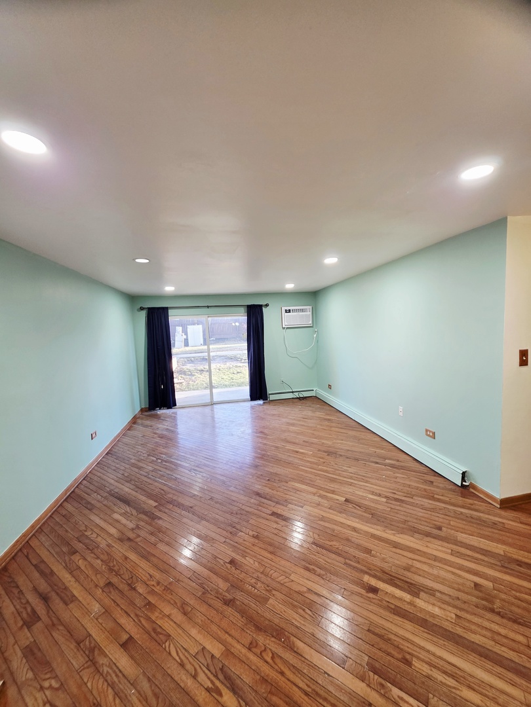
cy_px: 354
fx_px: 266
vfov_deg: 106.2
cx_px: 266
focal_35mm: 13
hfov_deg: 89.9
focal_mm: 2.2
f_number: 1.9
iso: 160
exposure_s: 1/60.2
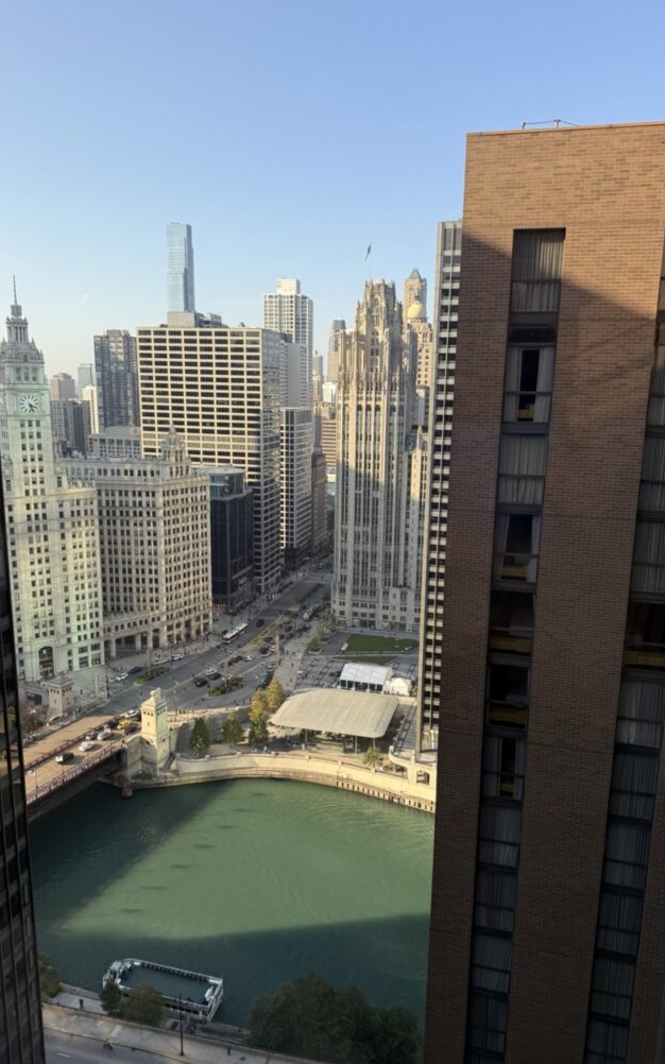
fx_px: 754
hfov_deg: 47.6
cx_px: 341
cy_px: 536
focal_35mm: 26
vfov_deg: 70.4
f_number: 1.78
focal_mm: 6.76
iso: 80
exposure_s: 1/1122
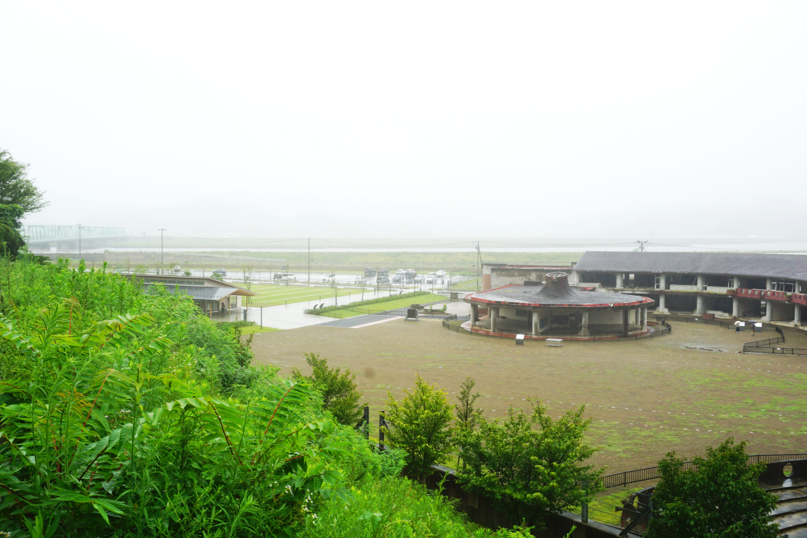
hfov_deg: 55.1
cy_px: 269
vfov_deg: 38.4
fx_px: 773
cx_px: 404
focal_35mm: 34
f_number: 9
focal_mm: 23
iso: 100
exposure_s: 1/100
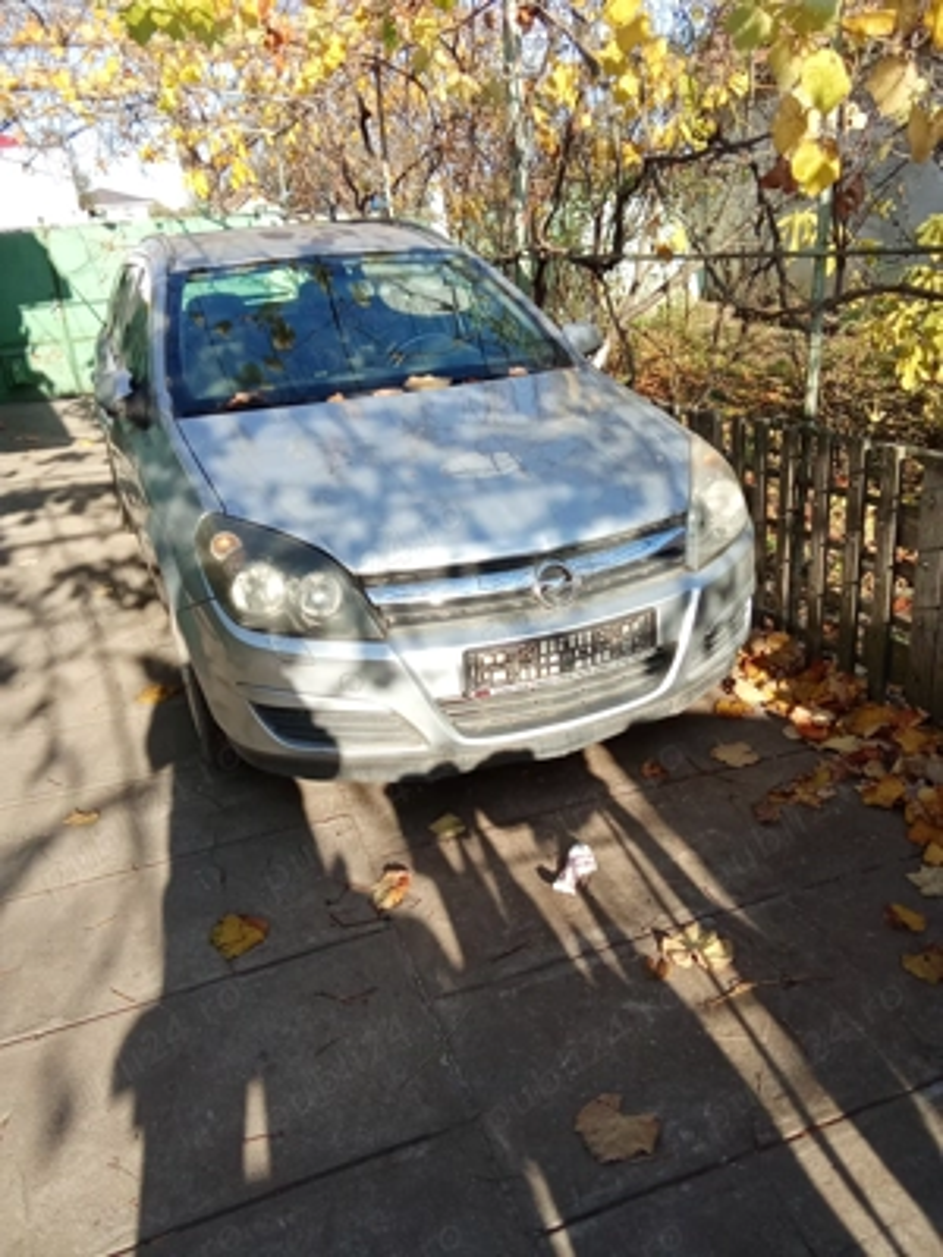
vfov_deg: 63.4
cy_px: 628
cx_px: 472
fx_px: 1017
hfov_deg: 49.7
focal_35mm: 28
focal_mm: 2.78
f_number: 2
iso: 100
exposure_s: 1/570
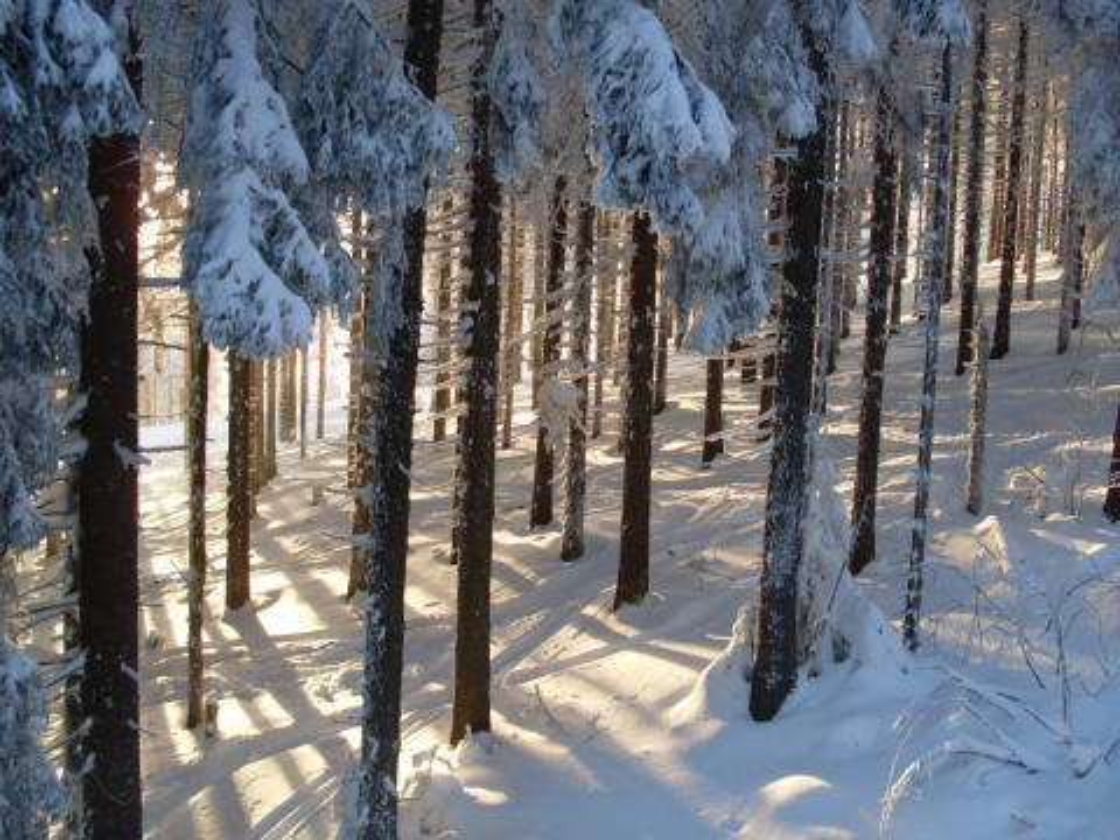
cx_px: 560
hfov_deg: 49.0
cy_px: 420
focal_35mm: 38
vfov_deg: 37.7
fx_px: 1229
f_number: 2.8
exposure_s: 1/250
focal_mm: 6.3
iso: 80
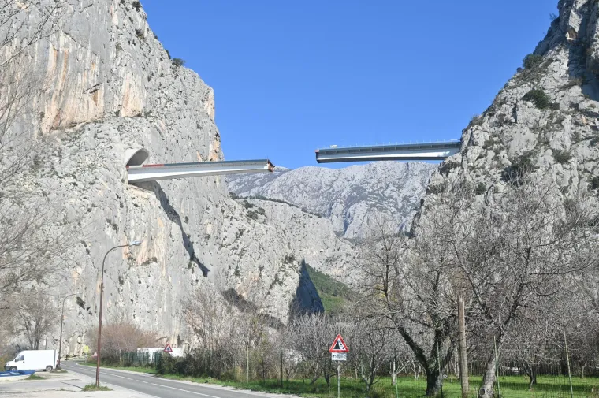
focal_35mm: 38
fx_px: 632
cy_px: 199
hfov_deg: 50.7
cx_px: 300
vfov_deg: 35.0
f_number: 5.6
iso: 100
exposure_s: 1/500
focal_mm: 38
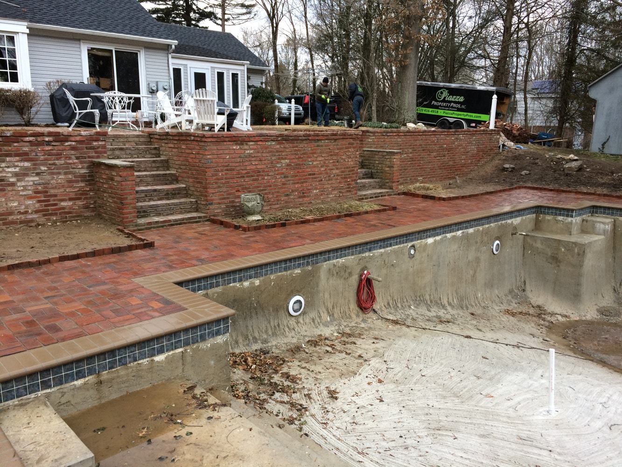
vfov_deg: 48.2
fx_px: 521
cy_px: 234
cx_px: 311
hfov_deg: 61.7
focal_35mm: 29
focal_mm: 4.15
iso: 64
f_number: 2.2
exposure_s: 1/120
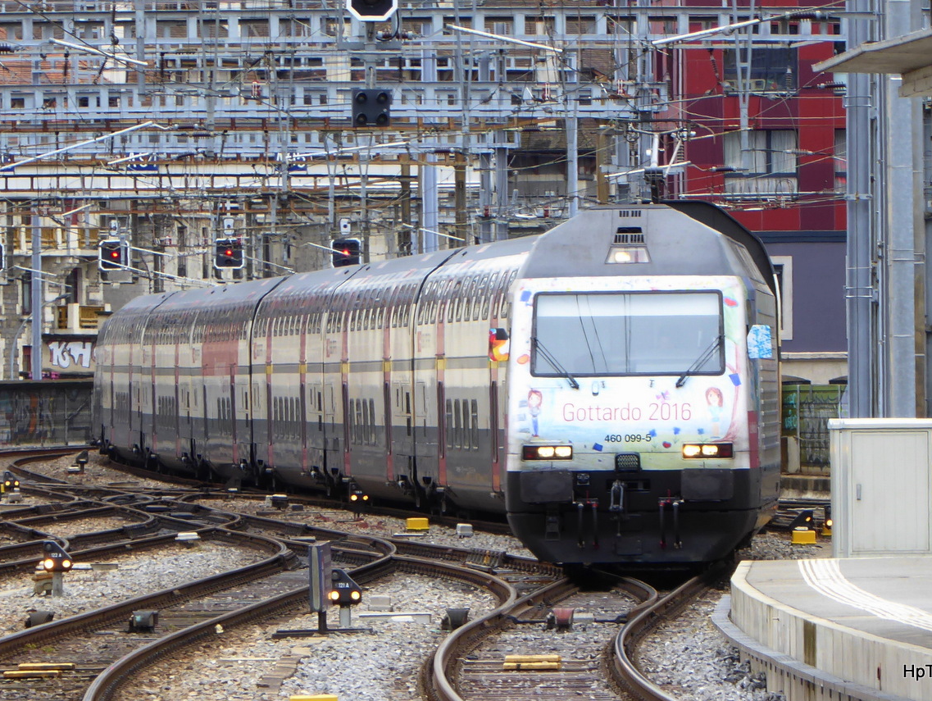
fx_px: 10187
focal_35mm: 378
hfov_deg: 5.2
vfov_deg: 3.9
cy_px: 332
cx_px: 467
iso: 100
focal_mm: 57.7
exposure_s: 1/80
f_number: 5.9
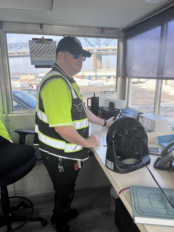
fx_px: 174
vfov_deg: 67.3
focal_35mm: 26
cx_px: 87
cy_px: 116
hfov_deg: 53.1
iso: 50
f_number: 1.6
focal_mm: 5.1
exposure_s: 1/577
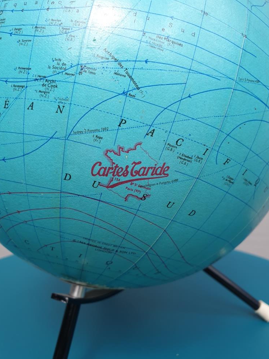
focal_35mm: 27
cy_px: 174
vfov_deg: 65.3
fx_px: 280
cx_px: 132
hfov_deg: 51.4
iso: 50
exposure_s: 1/393
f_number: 2.4
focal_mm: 4.3
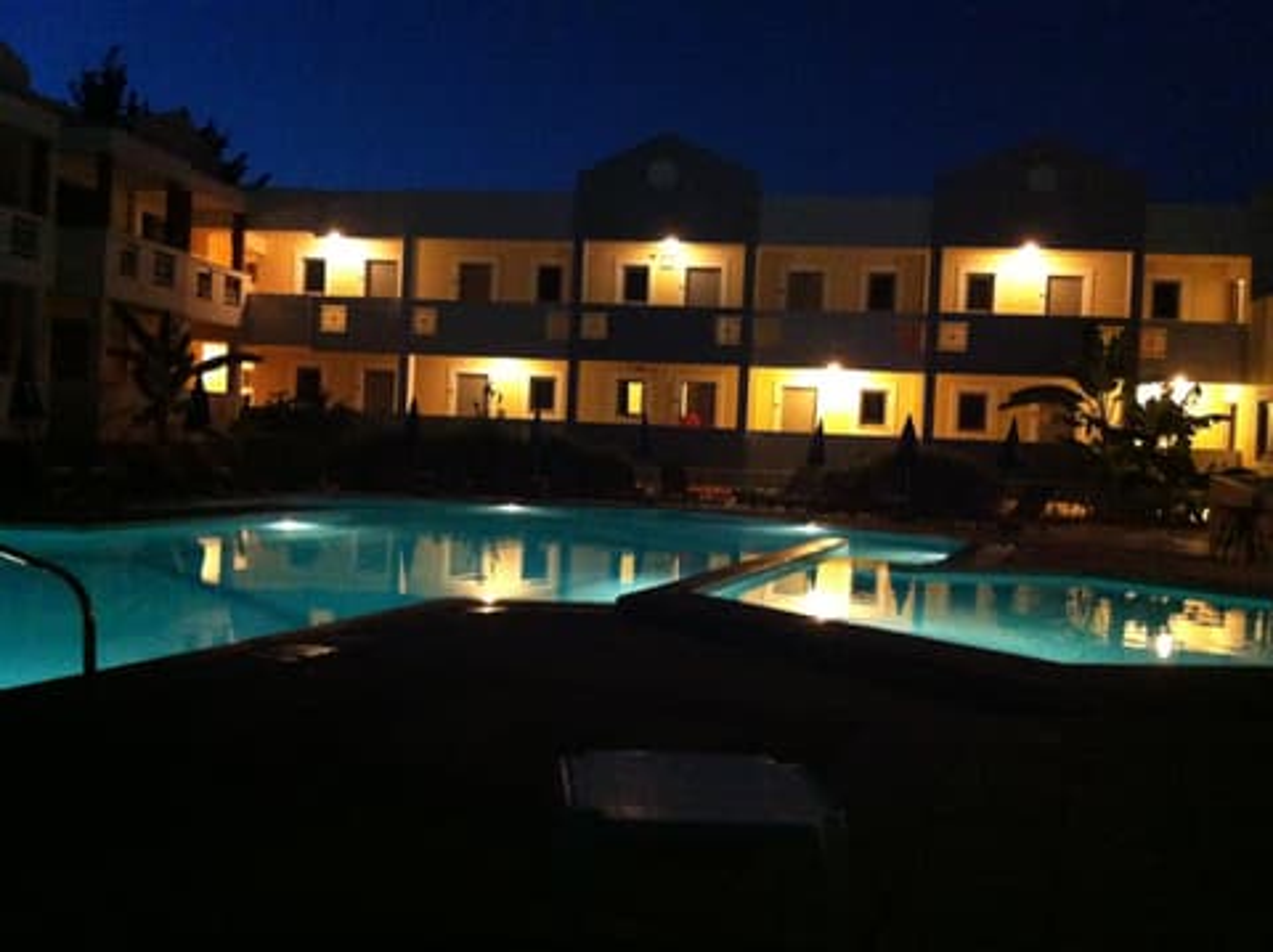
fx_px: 1286
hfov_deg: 52.7
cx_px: 636
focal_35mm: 35
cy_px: 476
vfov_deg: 40.6
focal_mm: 3.85
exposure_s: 1/15
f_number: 2.8
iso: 1000
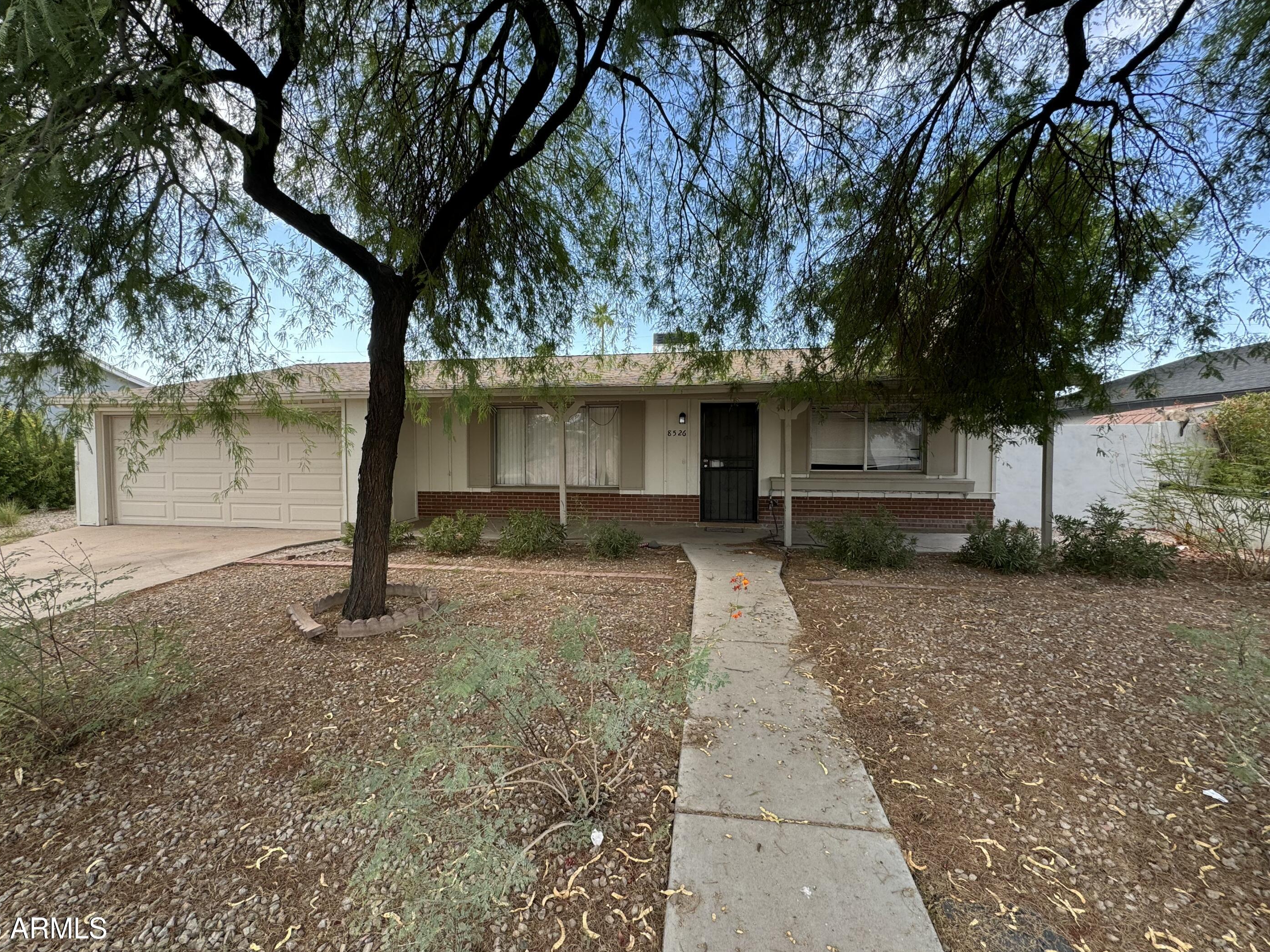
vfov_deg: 81.7
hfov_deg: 98.1
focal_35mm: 15
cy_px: 465
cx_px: 616
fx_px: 550
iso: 40
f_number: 2.2
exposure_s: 1/131
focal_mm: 2.22
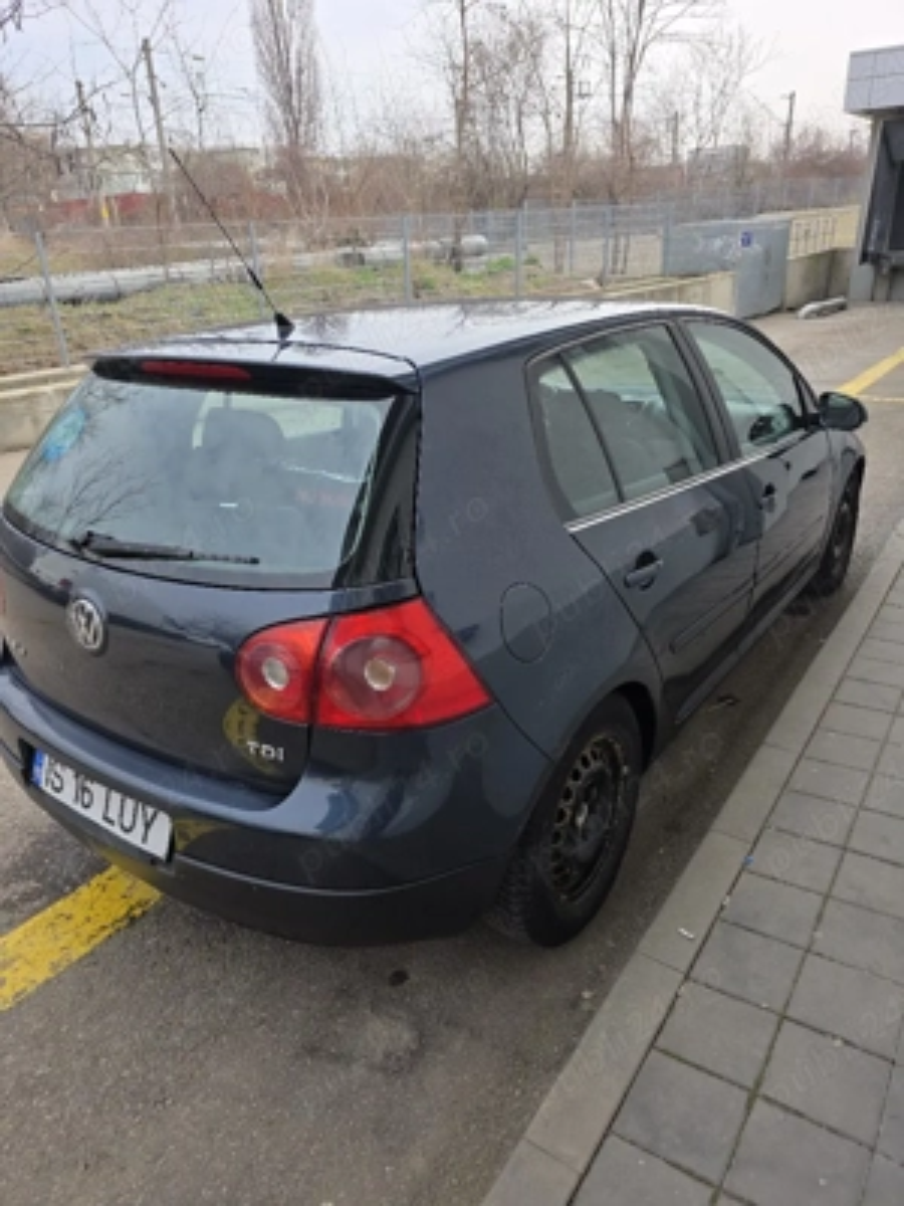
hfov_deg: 58.9
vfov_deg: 73.9
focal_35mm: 23
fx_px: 801
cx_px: 452
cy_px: 603
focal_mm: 6.3
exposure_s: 1/3333
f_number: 1.7
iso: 80
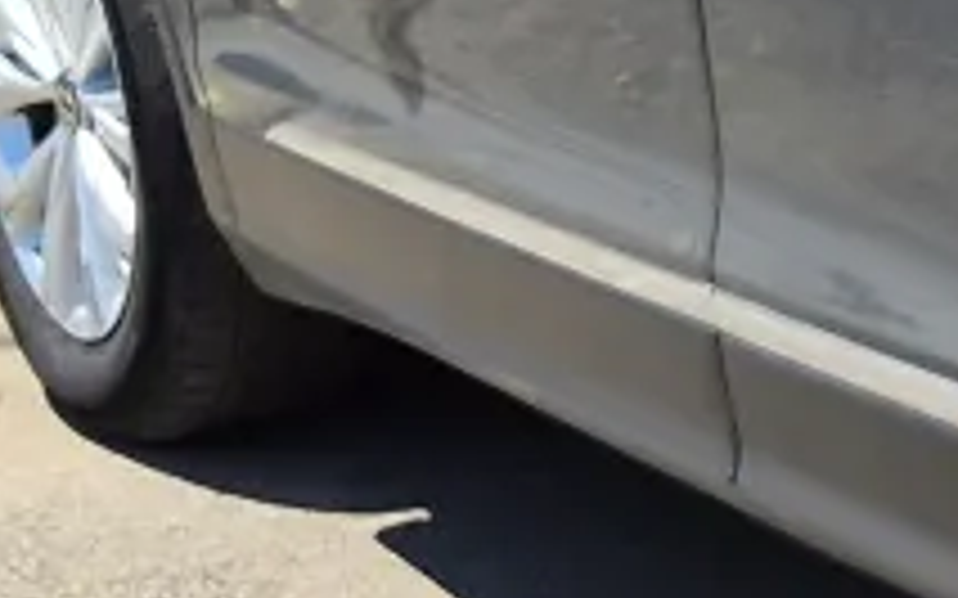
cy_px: -130
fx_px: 4307
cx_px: 2118
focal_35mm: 165
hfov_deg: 11.1
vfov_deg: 7.9
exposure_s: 1/1006
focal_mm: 5.4
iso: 25
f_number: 1.8
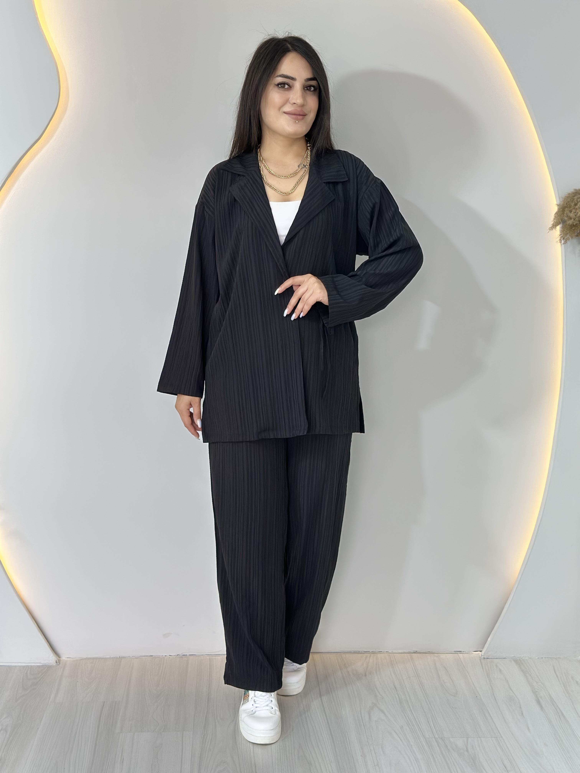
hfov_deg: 30.3
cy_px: 386
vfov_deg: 39.7
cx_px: 290
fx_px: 1072
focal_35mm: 48
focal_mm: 6.86
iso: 80
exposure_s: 1/173
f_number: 1.78
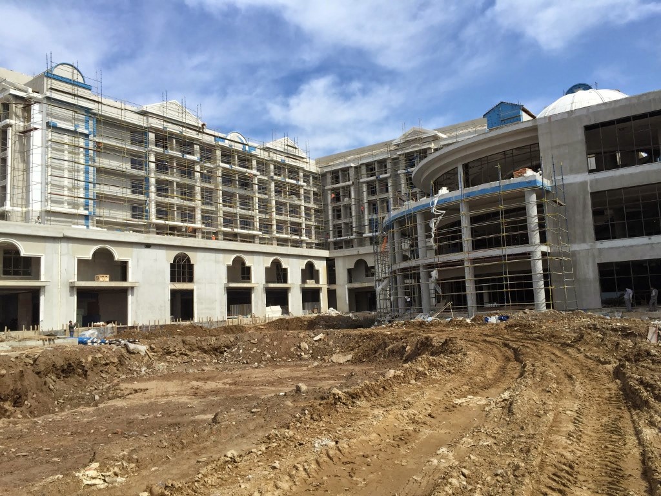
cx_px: 330
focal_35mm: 29
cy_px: 248
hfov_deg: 61.7
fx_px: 554
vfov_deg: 48.2
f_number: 2.2
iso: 32
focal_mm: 4.15
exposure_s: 1/1980
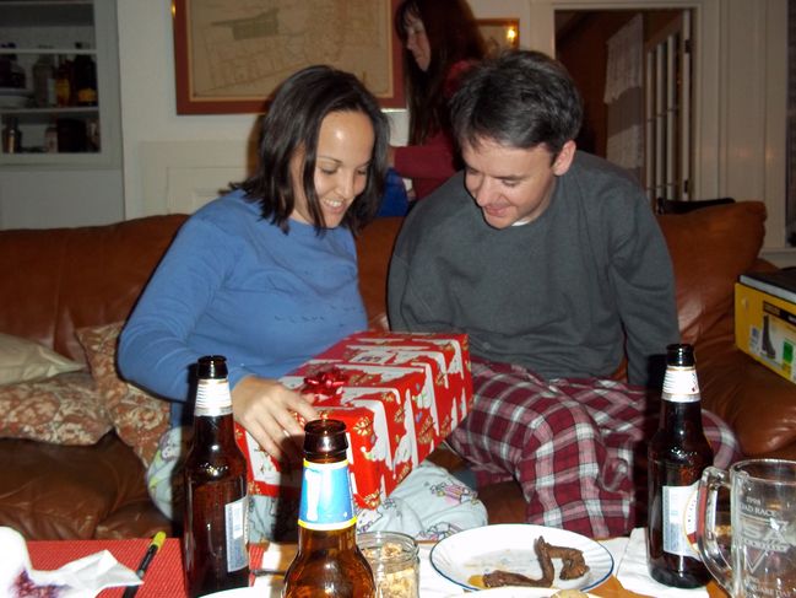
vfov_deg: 39.7
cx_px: 398
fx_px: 828
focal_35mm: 36
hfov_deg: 51.3
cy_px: 299
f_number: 3.1
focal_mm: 6.5
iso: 160
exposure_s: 1/30
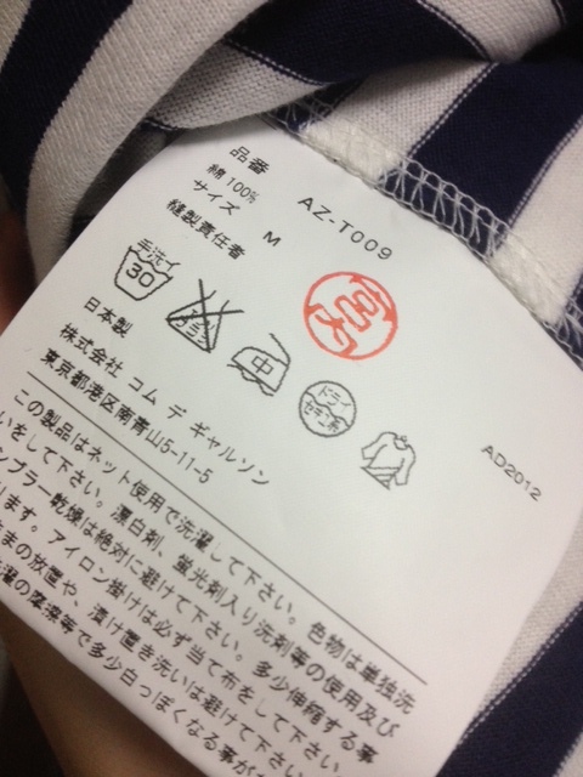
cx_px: 292
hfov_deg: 40.7
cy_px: 388
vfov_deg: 52.6
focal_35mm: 35
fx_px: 786
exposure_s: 1/20
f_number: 2.4
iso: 125
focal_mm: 4.28
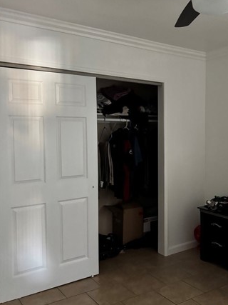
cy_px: 140
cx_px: 168
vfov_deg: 51.3
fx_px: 316
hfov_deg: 38.7
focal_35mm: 36
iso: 1000
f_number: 1.78
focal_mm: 6.76
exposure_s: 1/32
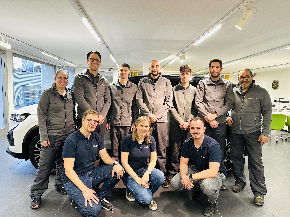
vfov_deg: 56.8
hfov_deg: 71.6
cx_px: 145
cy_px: 108
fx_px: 201
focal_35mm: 24
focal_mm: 6.86
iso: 125
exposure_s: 1/50
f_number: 1.78
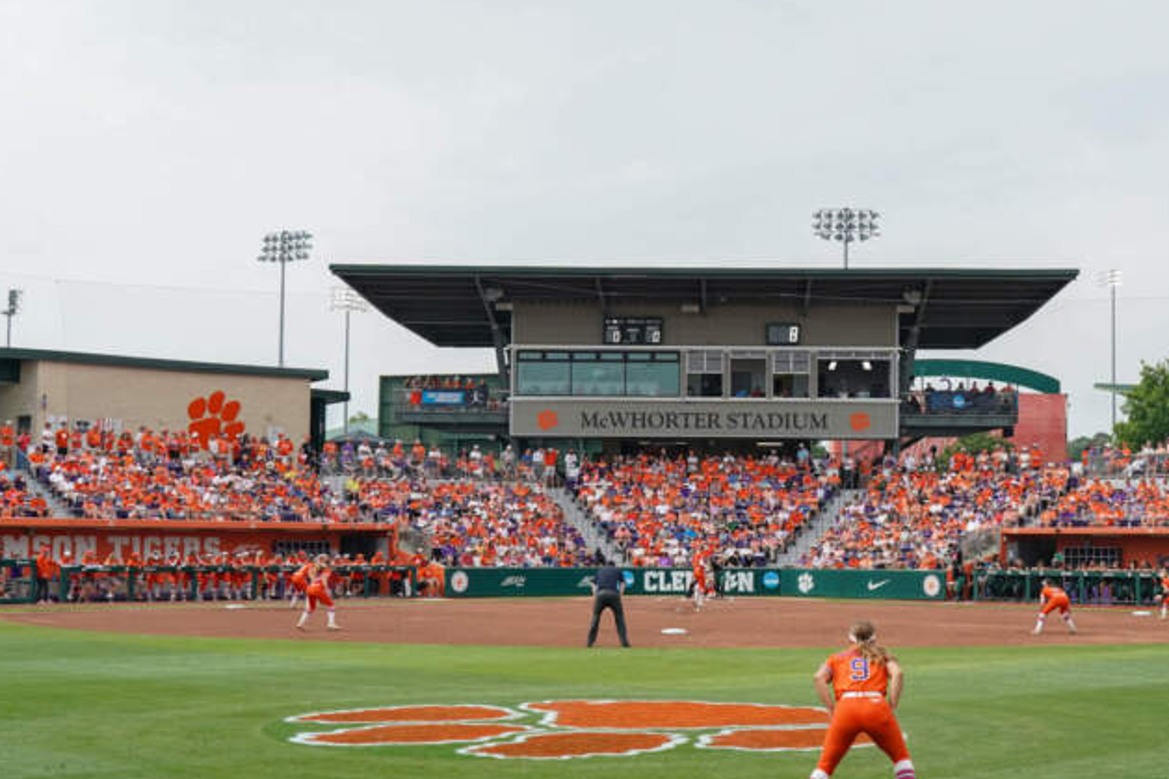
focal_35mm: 57
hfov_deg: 34.9
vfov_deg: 23.8
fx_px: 1850
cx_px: 721
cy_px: 384
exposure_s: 1/2500
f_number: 3.2
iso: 400
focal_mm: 35
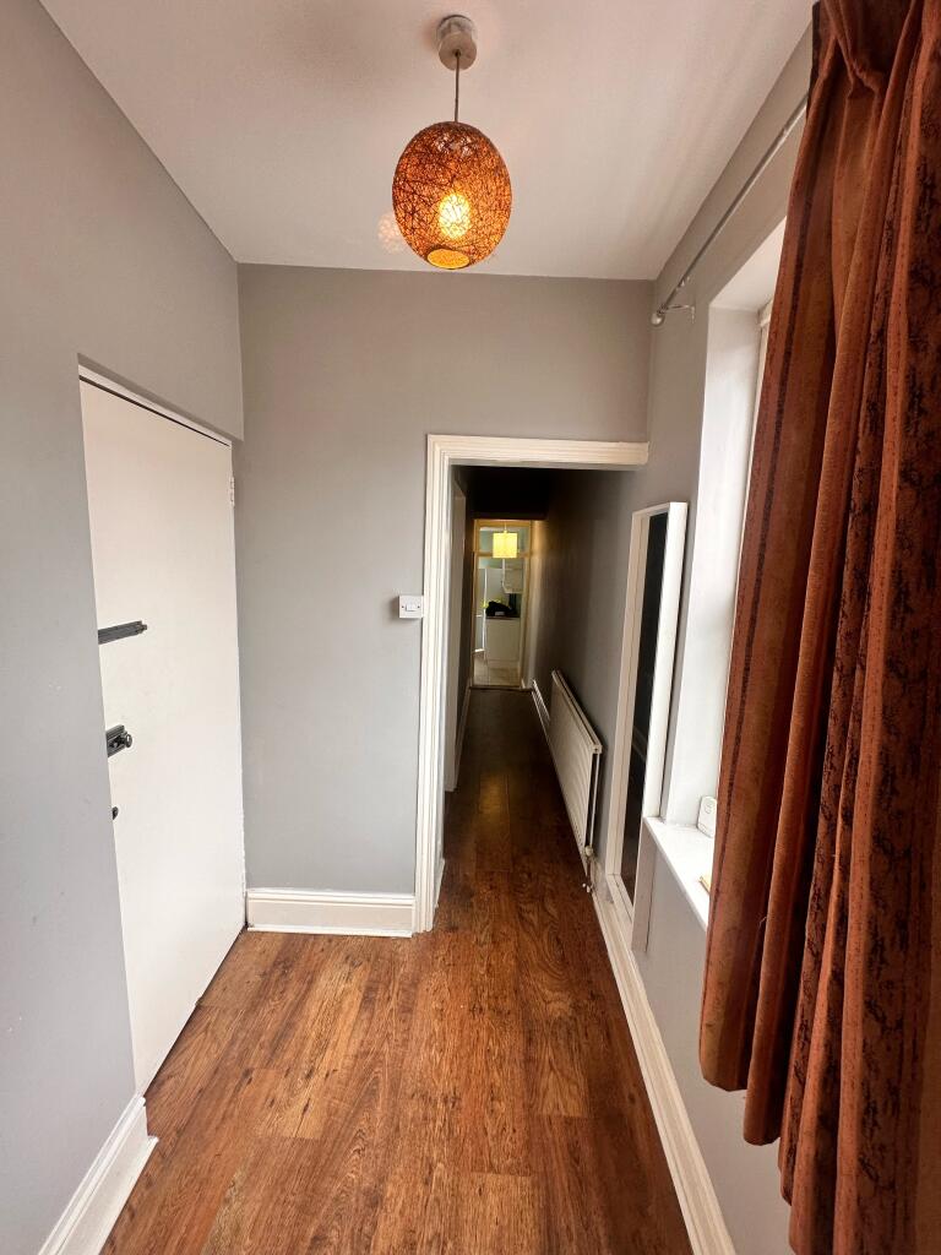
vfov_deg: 102.1
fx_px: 507
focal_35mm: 14
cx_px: 470
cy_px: 628
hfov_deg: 85.7
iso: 80
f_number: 2.2
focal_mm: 2.22
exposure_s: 1/100
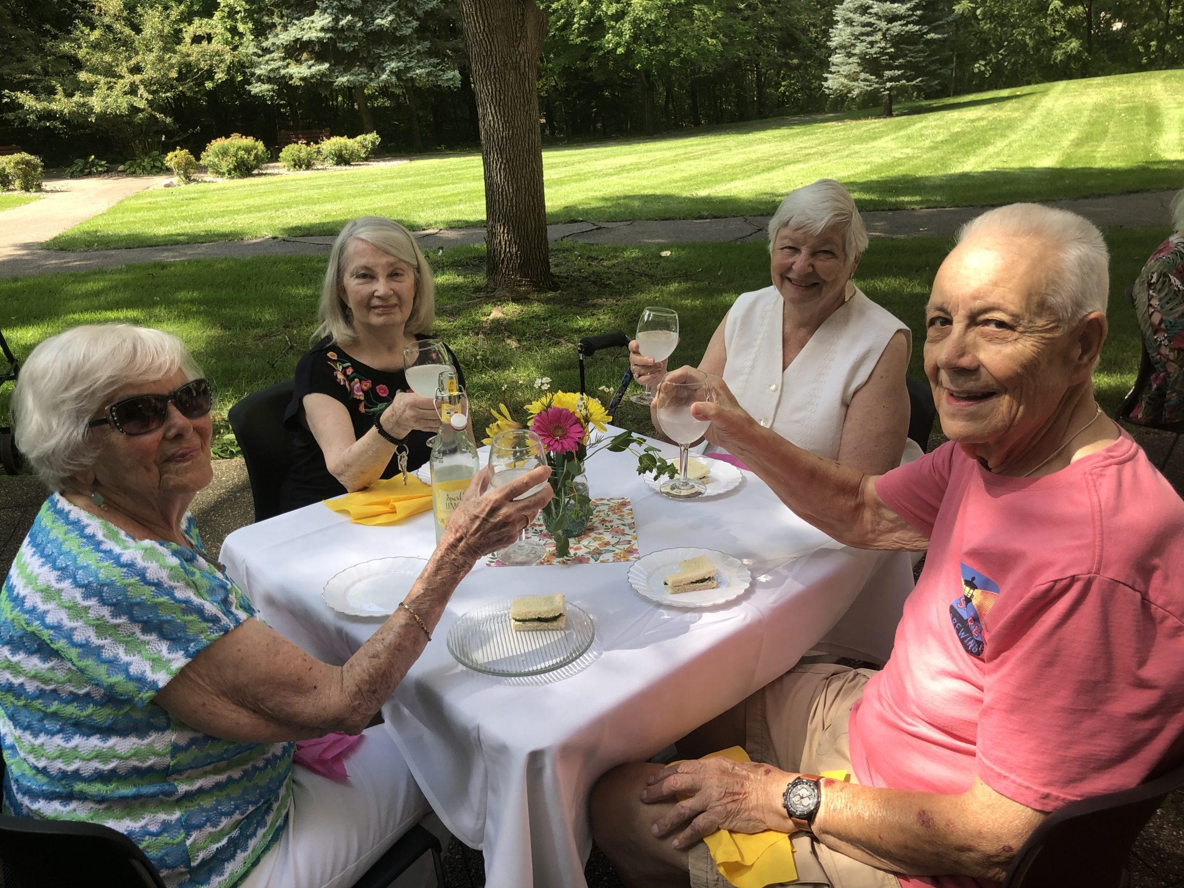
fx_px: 958
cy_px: 444
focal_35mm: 28
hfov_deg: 63.4
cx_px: 592
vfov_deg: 49.7
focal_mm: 3.99
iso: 20
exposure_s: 1/319
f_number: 1.8
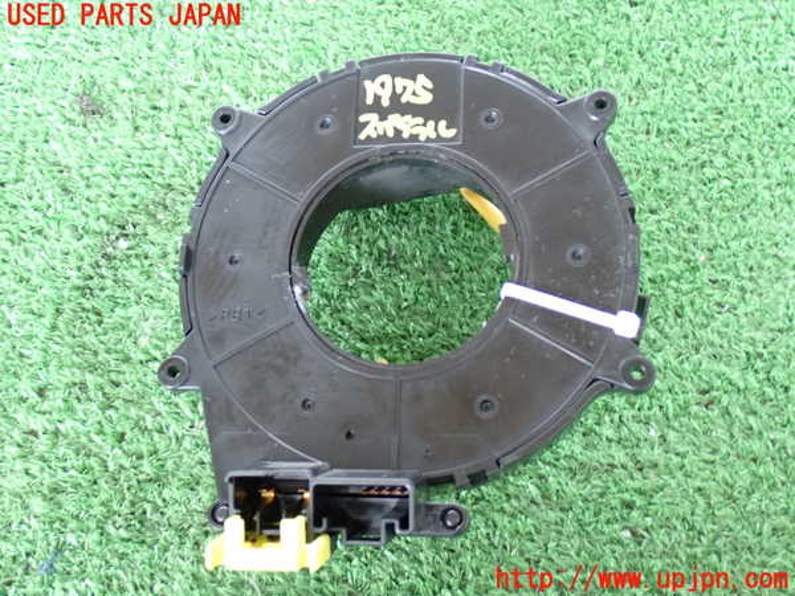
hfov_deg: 38.2
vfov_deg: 29.1
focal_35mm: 50
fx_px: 1148
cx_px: 398
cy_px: 298
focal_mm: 9.01
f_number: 3.2
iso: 800
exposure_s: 1/15
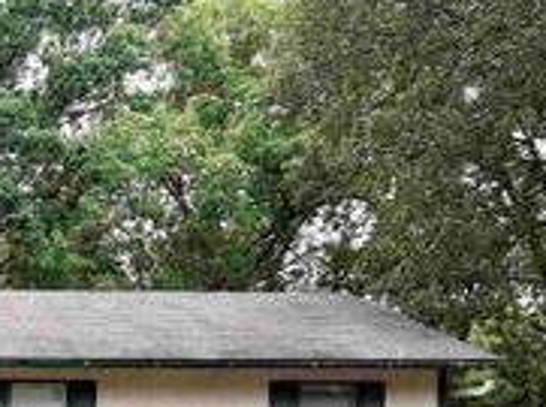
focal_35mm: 72
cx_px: -78
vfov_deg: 18.9
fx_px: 1133
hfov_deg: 24.9
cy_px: 532
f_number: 1.6
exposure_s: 1/478
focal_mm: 5.96
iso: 50
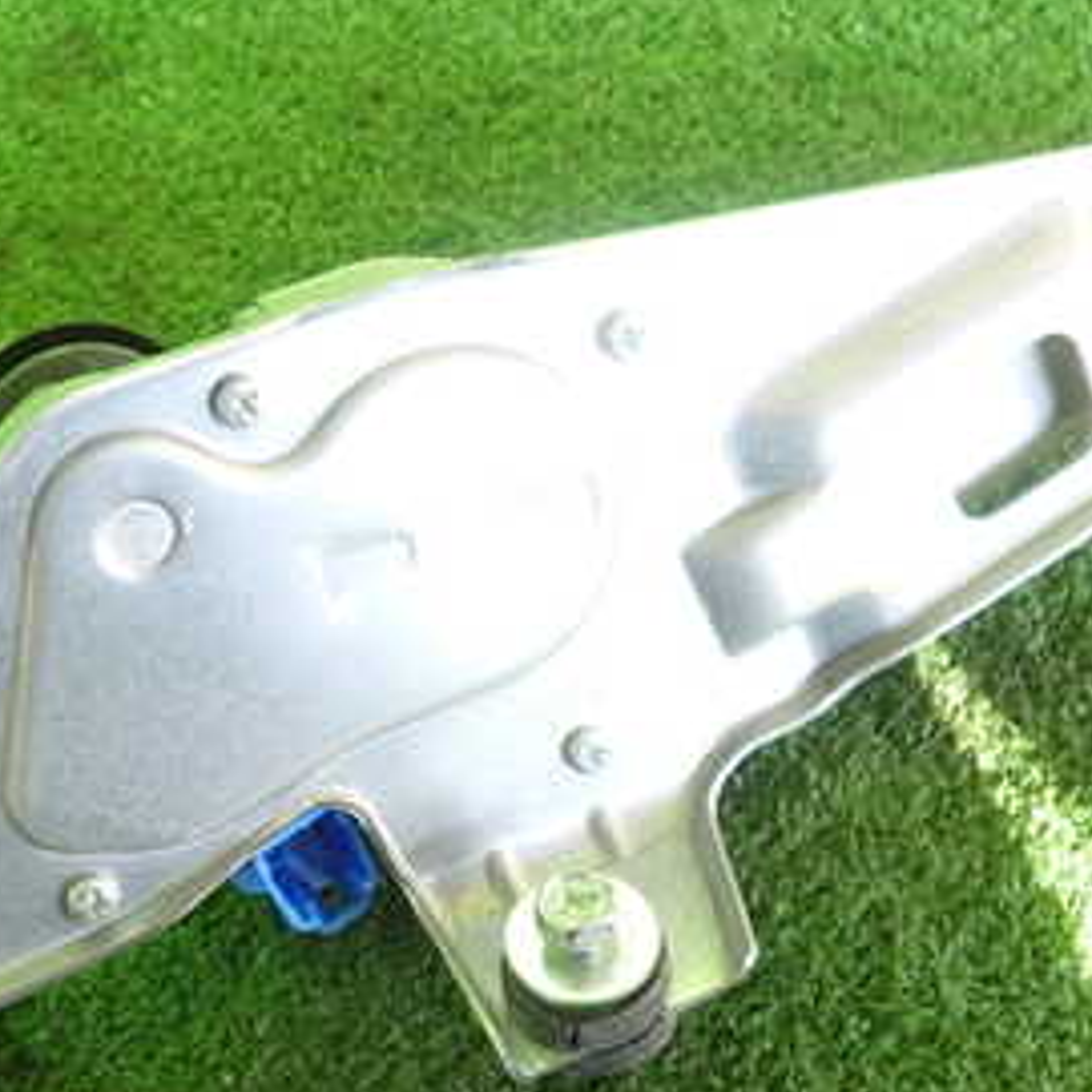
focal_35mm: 49
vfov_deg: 34.7
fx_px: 1749
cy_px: 596
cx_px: 435
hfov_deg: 34.6
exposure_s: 1/80
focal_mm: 4.5
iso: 100
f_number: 2
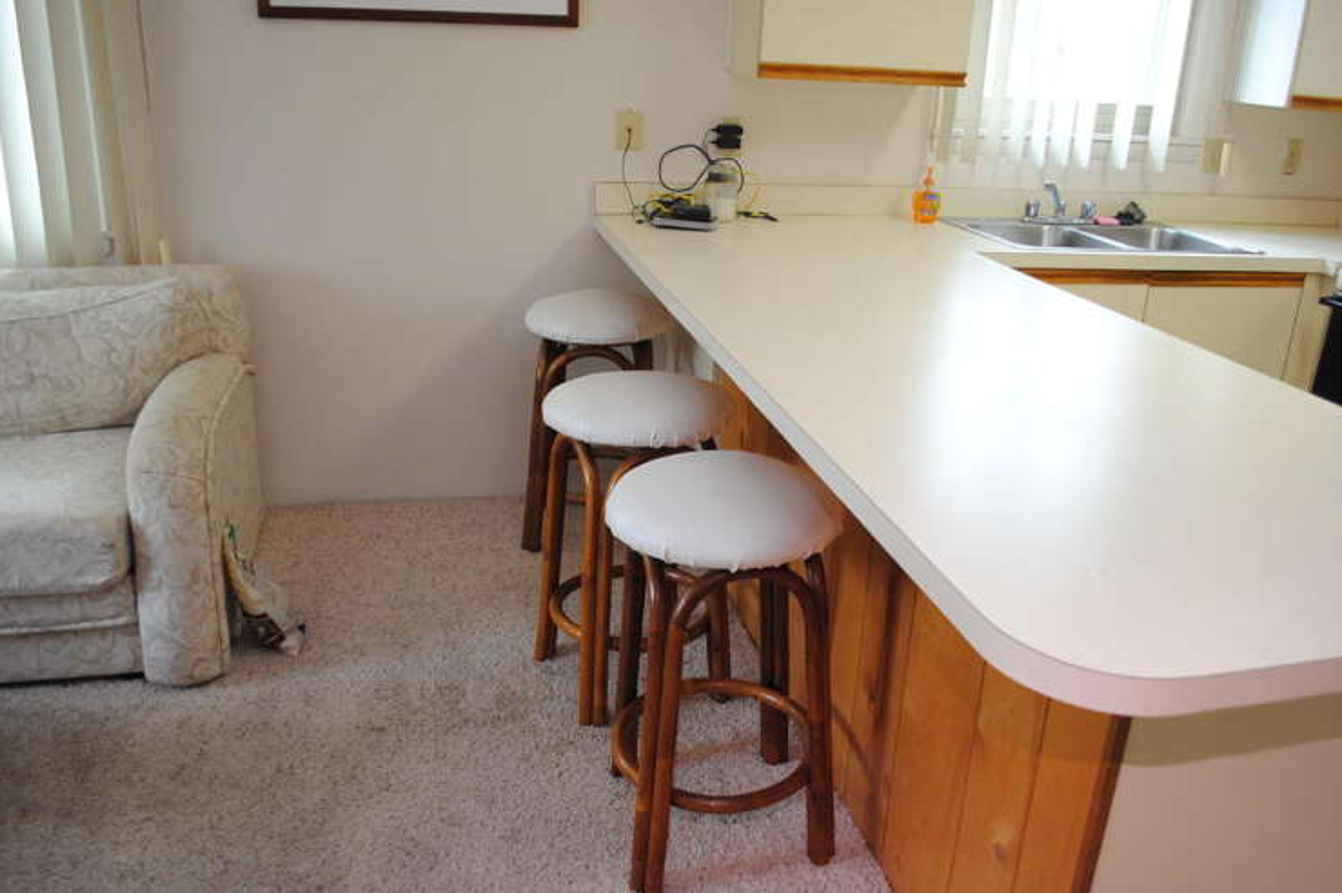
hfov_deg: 65.5
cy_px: 463
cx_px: 662
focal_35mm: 28
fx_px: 1043
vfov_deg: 46.4
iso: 400
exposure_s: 1/30
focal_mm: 18
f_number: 3.5
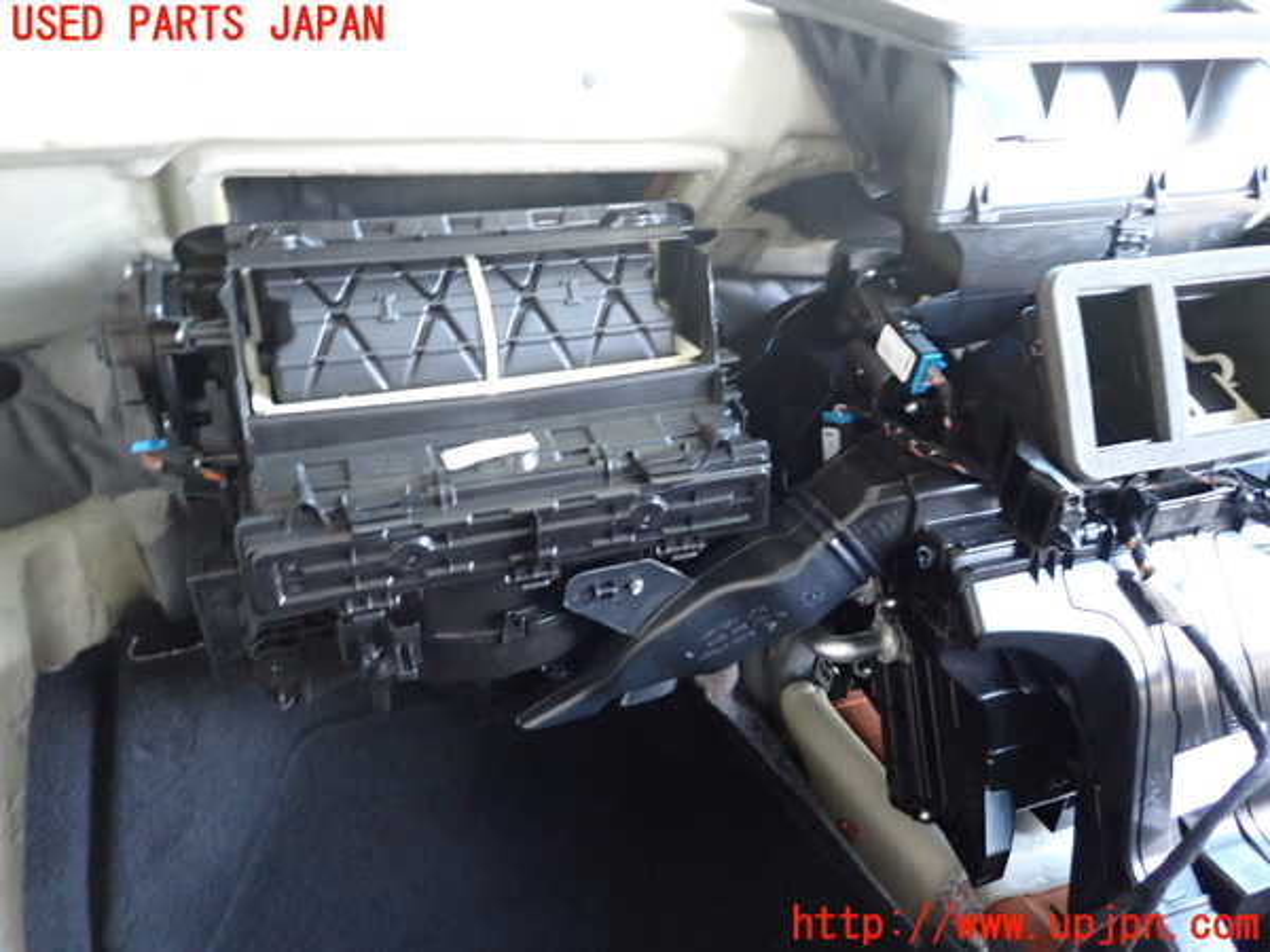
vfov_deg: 54.9
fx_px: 917
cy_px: 476
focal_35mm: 25
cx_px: 635
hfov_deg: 69.4
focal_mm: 4.5
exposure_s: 1/40
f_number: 2
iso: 640
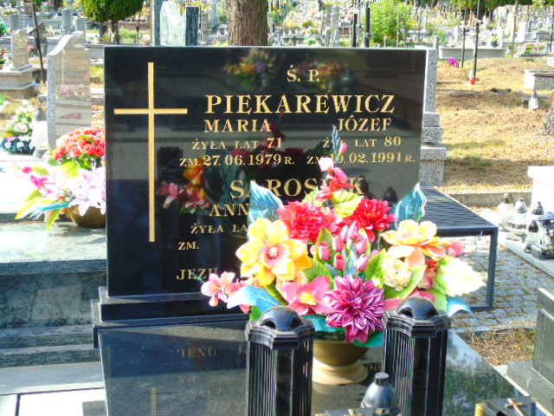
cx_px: 277
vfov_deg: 27.0
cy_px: 208
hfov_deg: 35.5
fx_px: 864
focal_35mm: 54
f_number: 4.3
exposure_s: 1/80
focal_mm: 9.6
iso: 80
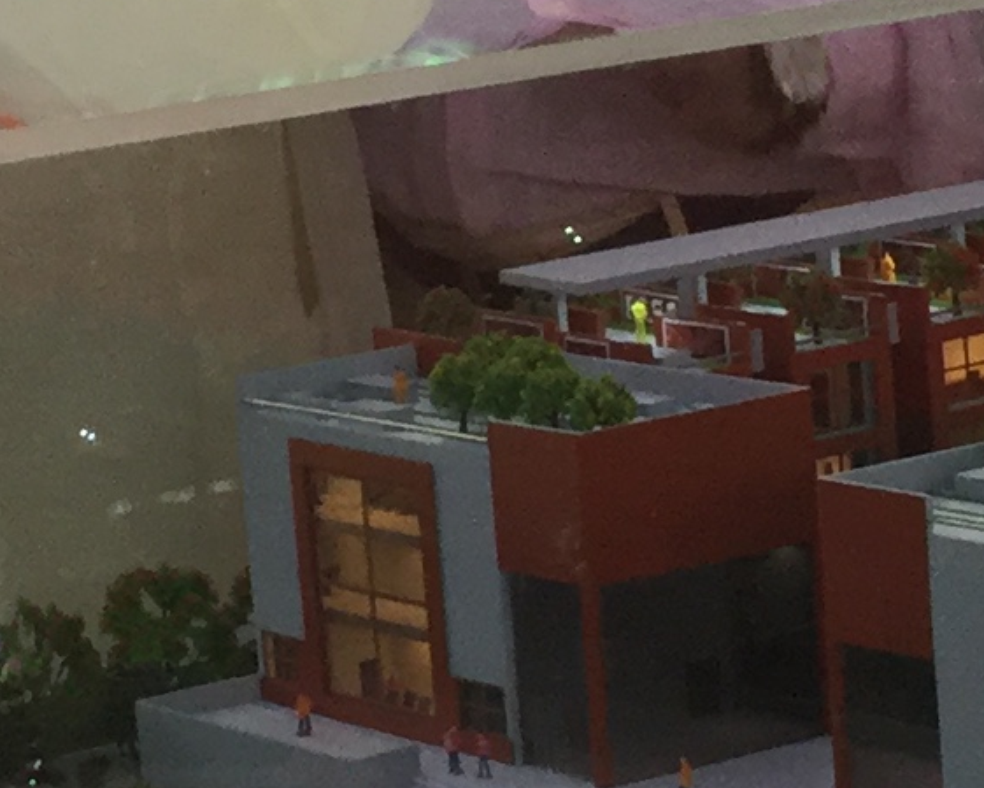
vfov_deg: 8.8
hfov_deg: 11.0
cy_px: 381
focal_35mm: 176
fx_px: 5126
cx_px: 403
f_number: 2.4
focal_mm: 3.3
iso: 25
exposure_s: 1/33
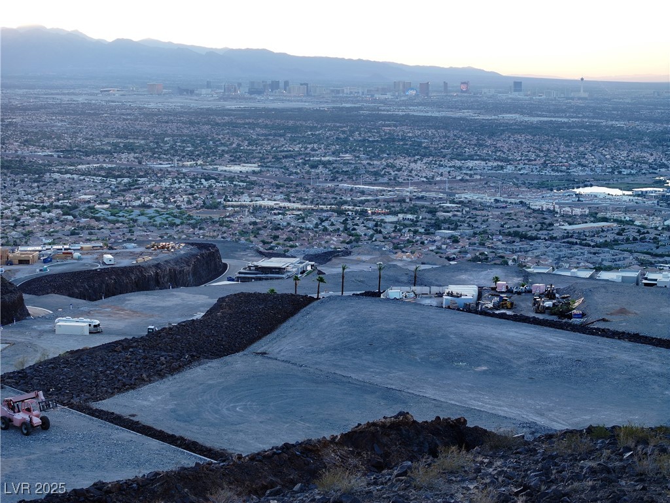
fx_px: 1355
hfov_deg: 27.8
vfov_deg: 21.0
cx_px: 335
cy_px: 252
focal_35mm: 70
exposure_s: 1/80
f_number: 2.8
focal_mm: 19.35
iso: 100
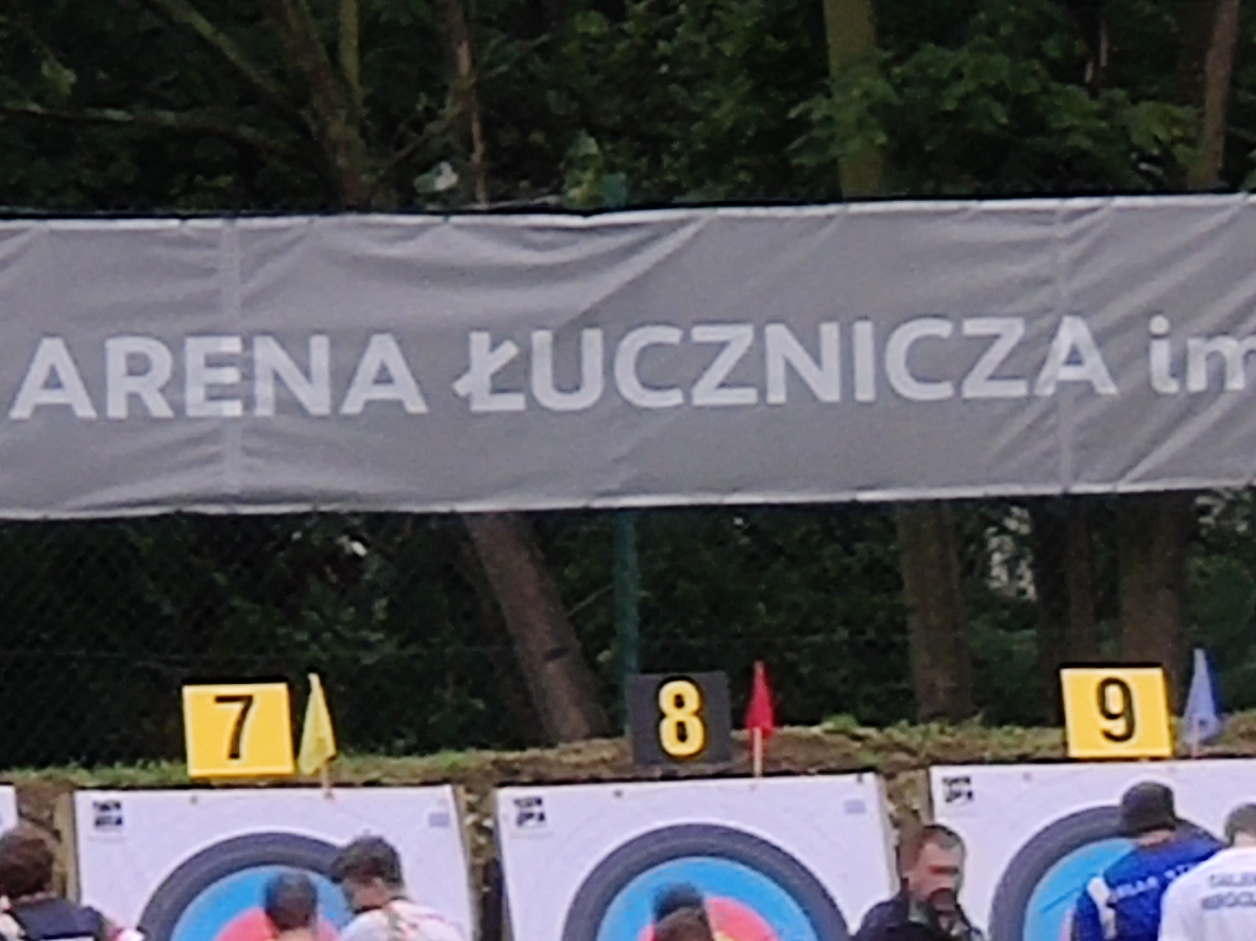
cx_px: 611
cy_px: 622
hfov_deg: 3.6
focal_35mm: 555
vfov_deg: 2.7
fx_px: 20133
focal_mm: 6.22
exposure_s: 1/573
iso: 100
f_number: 2.2
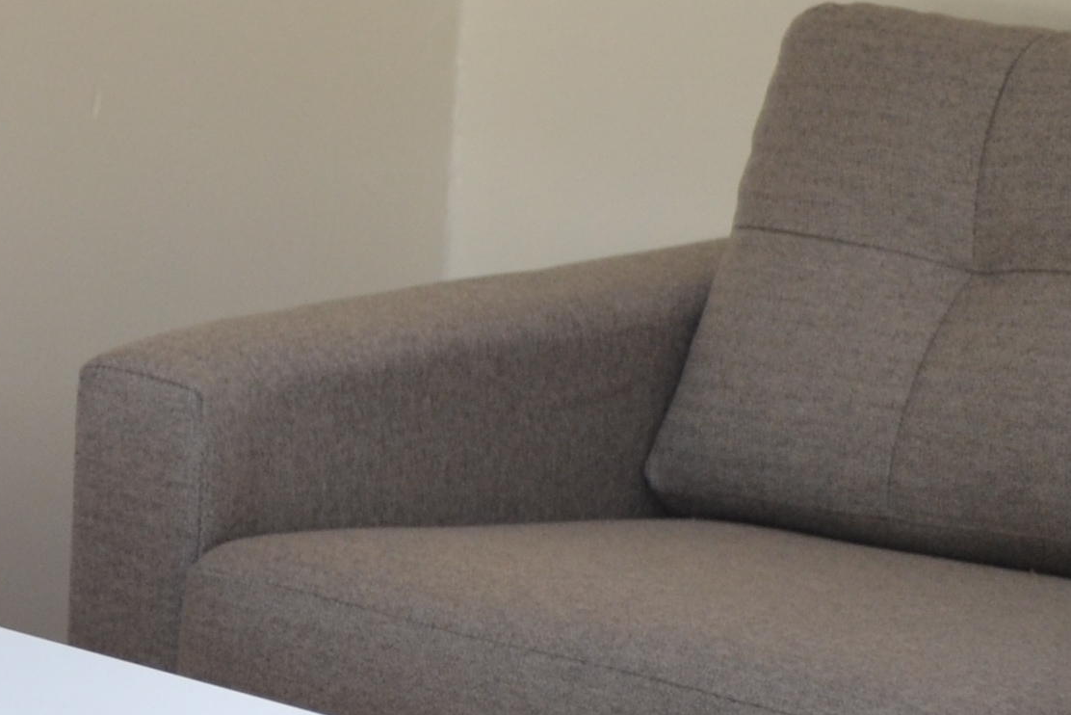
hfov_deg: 10.8
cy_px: 246
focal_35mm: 174
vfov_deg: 7.9
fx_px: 5178
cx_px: -1047
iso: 400
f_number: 4.5
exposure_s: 1/30
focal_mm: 28
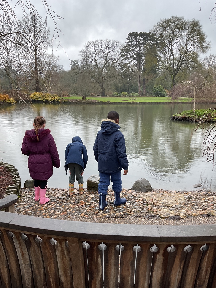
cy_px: 144
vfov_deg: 61.7
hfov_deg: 48.2
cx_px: 108
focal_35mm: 29
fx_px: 241
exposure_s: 1/100
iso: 32
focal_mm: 3
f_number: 1.8
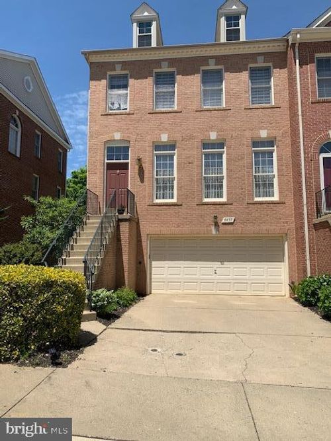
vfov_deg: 67.3
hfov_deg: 53.0
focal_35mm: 26
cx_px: 166
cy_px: 220
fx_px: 332
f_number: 1.8
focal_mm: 4.25
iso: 25
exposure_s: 1/2994
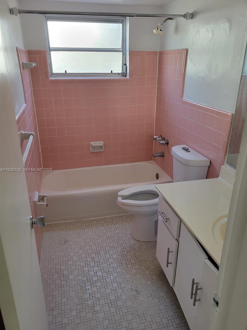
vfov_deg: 65.3
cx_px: 128
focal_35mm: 27
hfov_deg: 51.3
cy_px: 170
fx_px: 257
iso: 125
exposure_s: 1/120
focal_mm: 5.4
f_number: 1.8
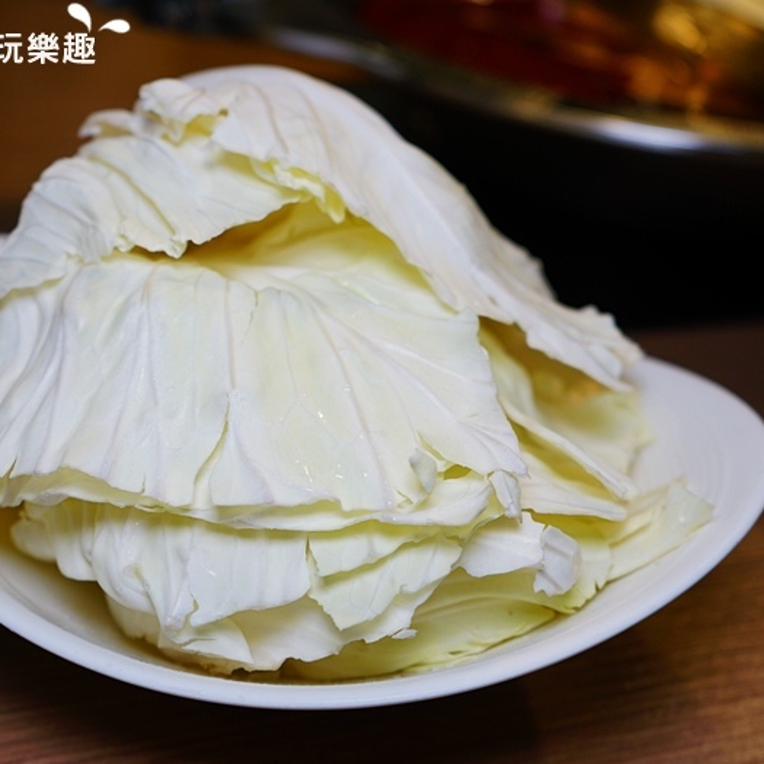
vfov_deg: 38.3
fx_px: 1099
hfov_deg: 38.2
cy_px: 381
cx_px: 303
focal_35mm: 44
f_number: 4
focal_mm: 34
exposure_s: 1/60
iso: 250
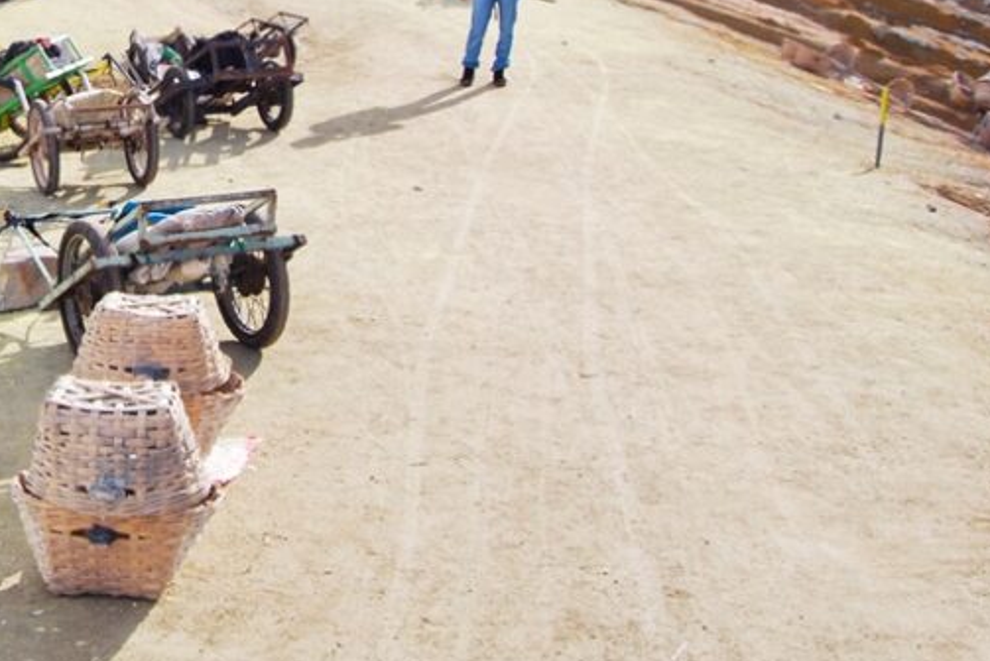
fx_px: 1513
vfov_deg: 23.7
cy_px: 25
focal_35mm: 55
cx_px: -6
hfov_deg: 33.1
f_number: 8
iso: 100
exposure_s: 1/250
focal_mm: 18
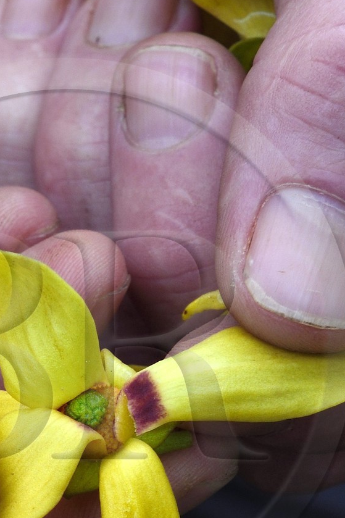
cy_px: 346
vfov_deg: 12.4
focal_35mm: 166
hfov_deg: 8.3
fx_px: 2387
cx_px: 67
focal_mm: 58
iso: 800
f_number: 16
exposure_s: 1/100
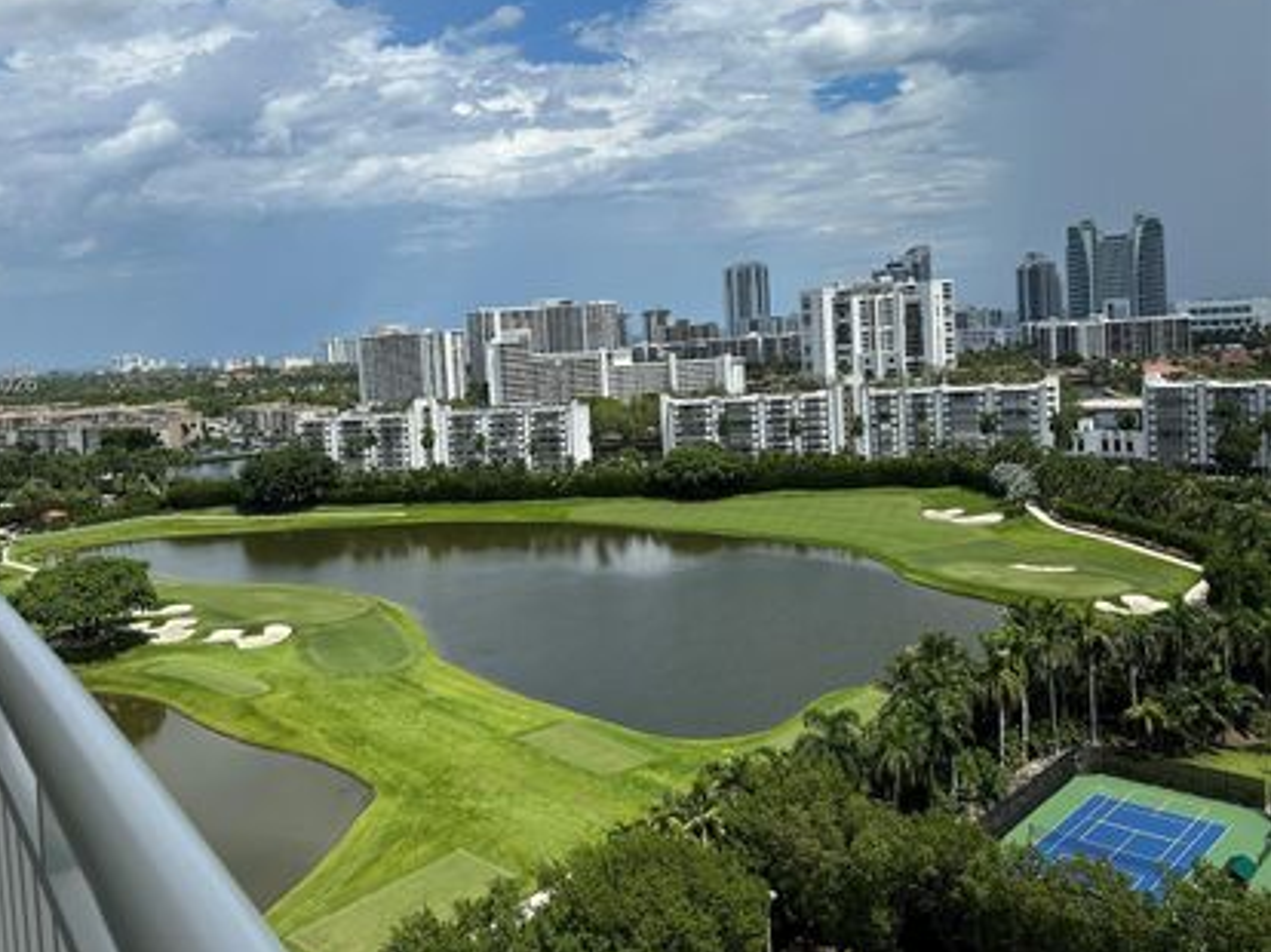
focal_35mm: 29
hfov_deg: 61.1
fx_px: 1064
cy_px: 385
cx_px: 507
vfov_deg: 47.9
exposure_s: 1/8197
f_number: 1.78
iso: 80
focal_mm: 6.86
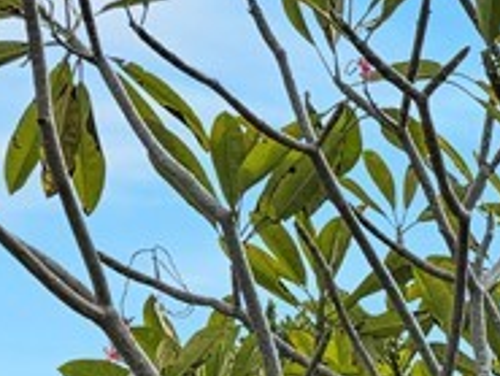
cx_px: 1176
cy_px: 836
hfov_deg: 12.1
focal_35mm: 133
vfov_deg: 10.0
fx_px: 1922
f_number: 1.78
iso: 100
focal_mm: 6.76
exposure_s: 1/3425
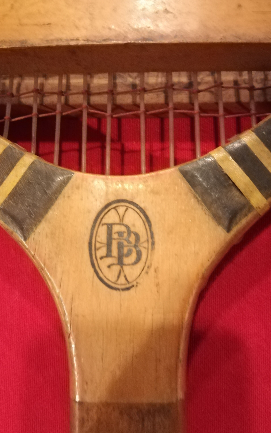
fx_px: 331
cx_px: 132
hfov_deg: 44.5
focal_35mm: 28
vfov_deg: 66.5
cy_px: 217
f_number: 2.2
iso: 1000
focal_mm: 3.83
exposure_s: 1/14.3
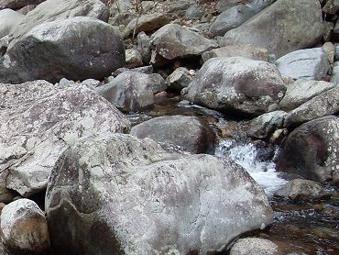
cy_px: 178
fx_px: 784
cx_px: -6
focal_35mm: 80
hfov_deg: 23.3
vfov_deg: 18.4
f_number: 2.8
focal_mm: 6.3
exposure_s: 1/90
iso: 80
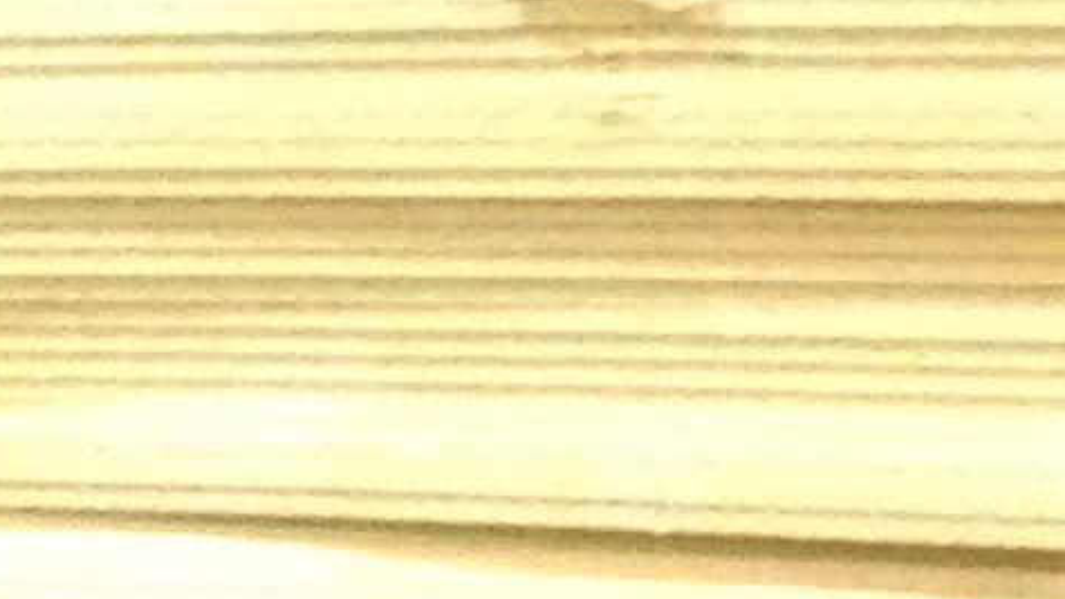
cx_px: -744
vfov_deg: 4.5
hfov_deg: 8.5
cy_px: 2326
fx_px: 6974
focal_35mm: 247
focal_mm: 4.12
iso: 640
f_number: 2.4
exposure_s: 1/15
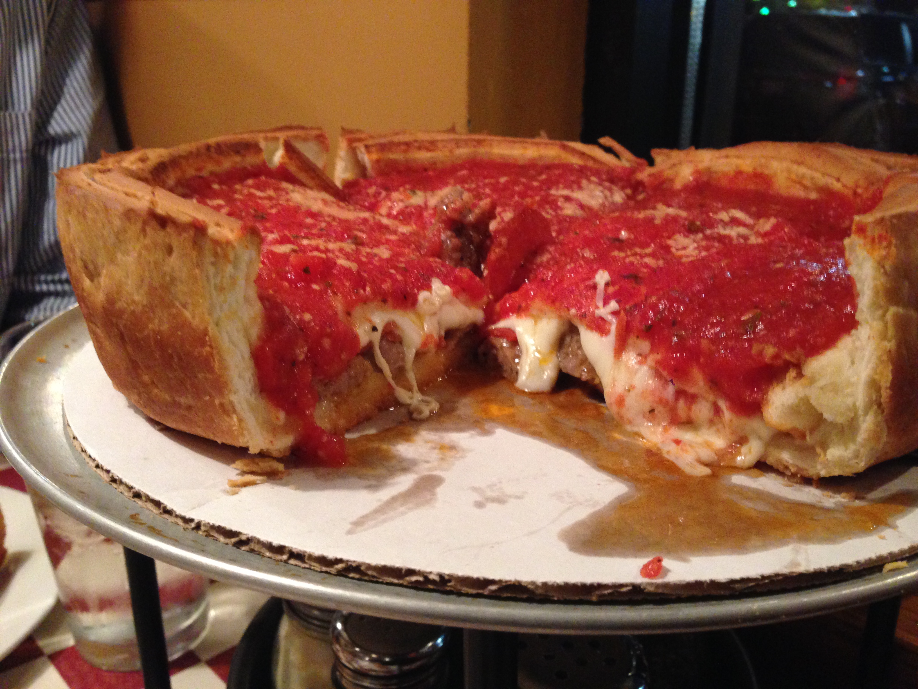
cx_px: 459
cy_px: 344
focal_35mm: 33
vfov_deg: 42.9
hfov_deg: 55.4
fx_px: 875
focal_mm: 4.12
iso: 400
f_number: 2.4
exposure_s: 1/20
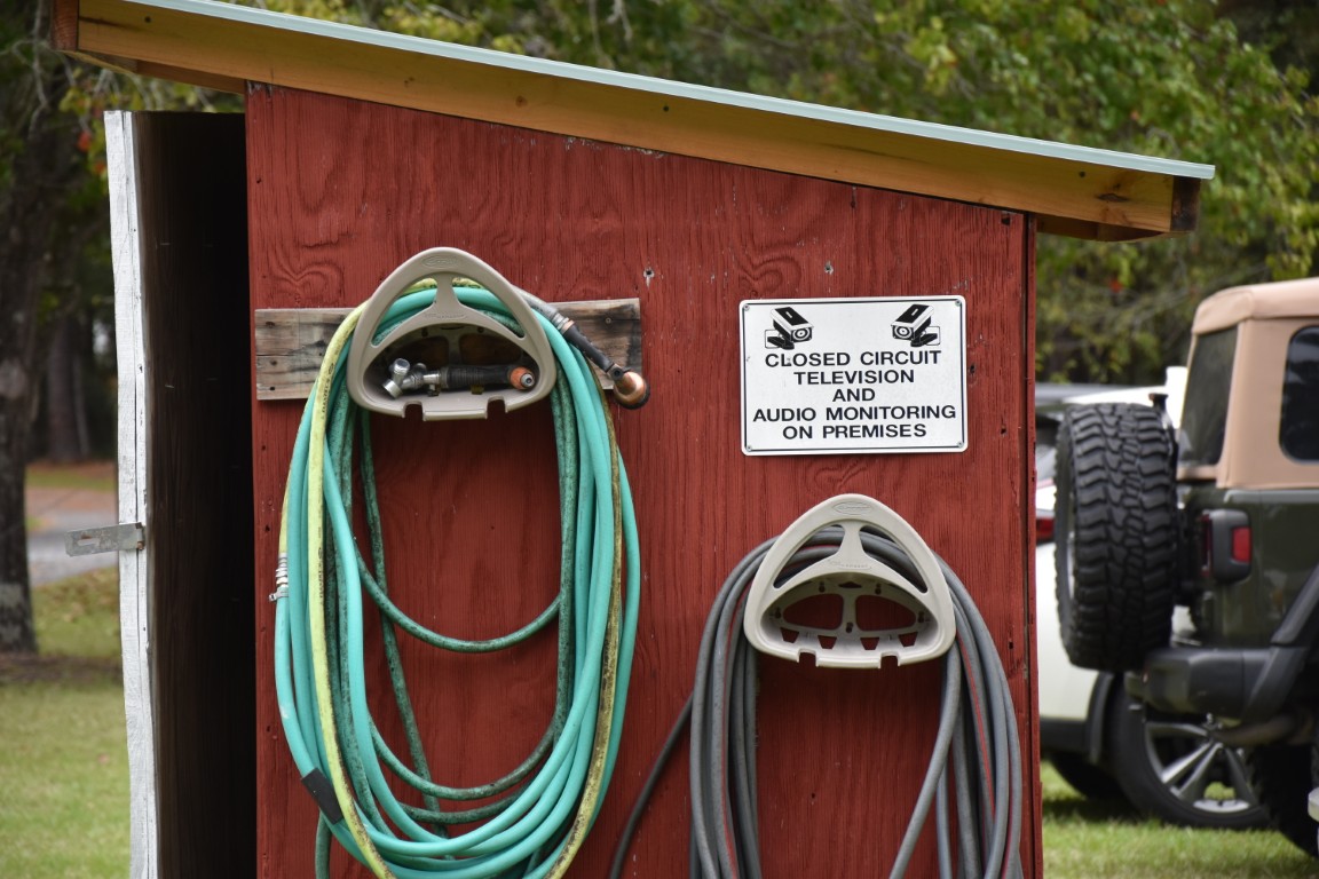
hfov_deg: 13.0
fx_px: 5770
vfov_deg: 8.7
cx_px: 660
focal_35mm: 158
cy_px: 440
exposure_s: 1/400
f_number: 5.6
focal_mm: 105
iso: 400
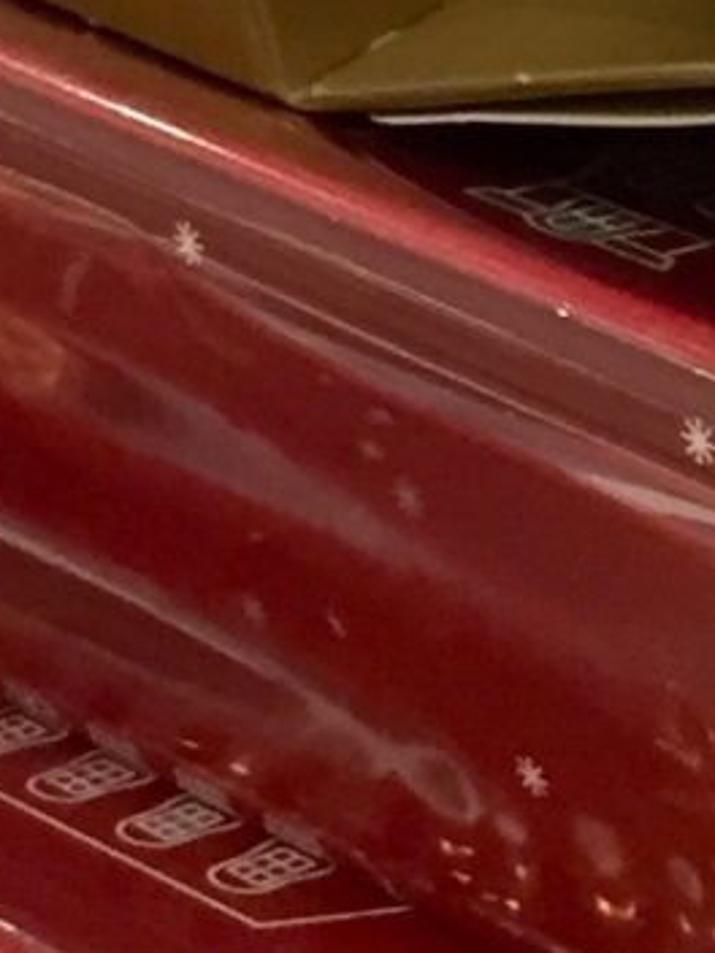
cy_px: -116
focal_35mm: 211
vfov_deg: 9.3
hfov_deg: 6.9
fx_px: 5811
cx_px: 1216
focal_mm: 4.15
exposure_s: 1/33
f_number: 2.2
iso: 125
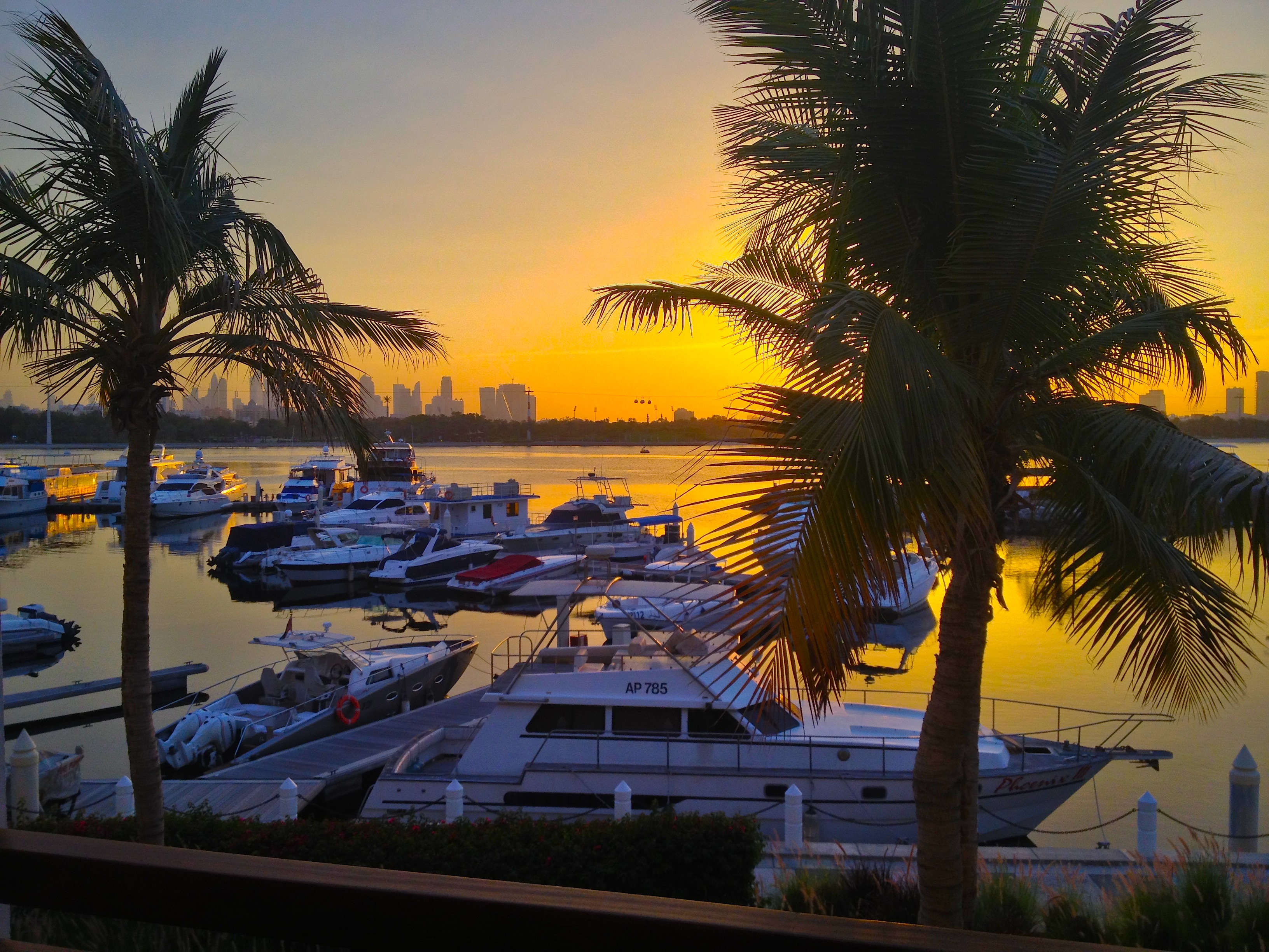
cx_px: 634
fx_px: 1283
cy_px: 476
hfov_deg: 52.6
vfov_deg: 40.7
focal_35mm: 35
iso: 50
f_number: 2.4
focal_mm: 4.28
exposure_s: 1/349
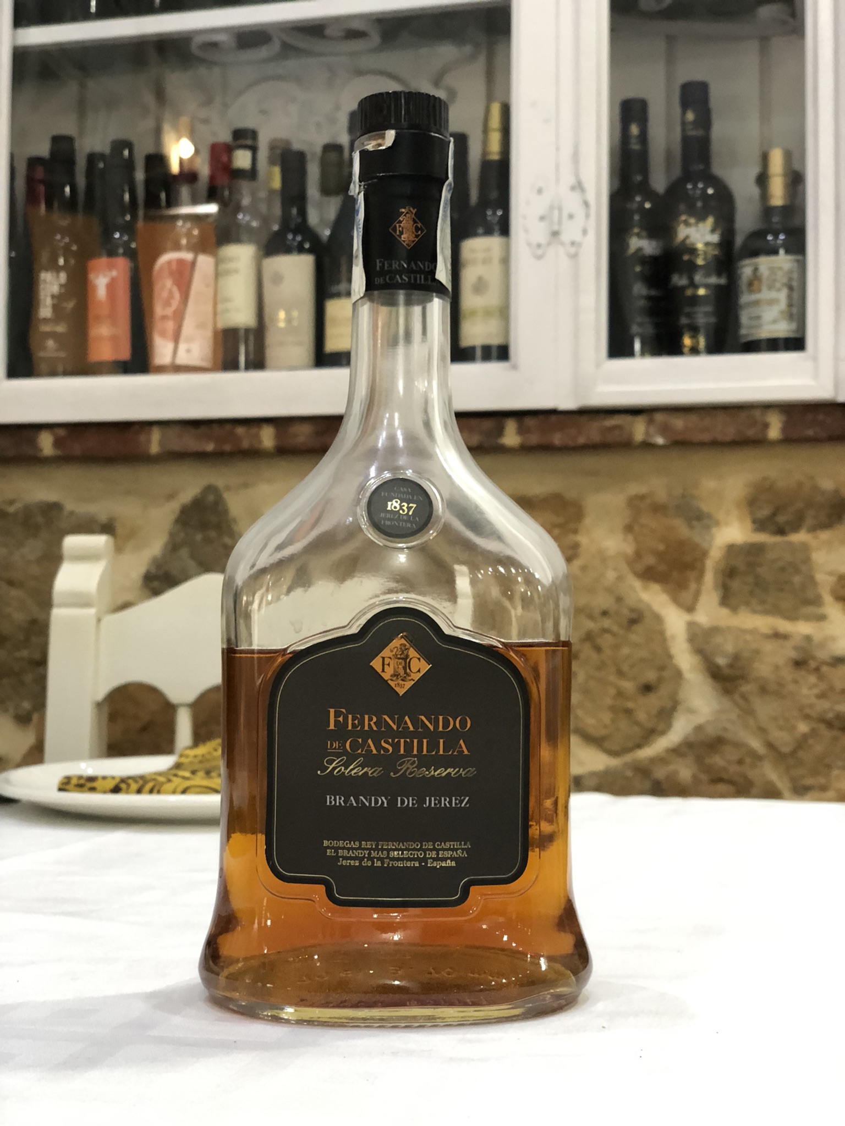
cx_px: 422
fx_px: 1692
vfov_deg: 36.8
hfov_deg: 28.0
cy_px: 563
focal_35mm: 52
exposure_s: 1/14
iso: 160
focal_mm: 6
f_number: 2.4
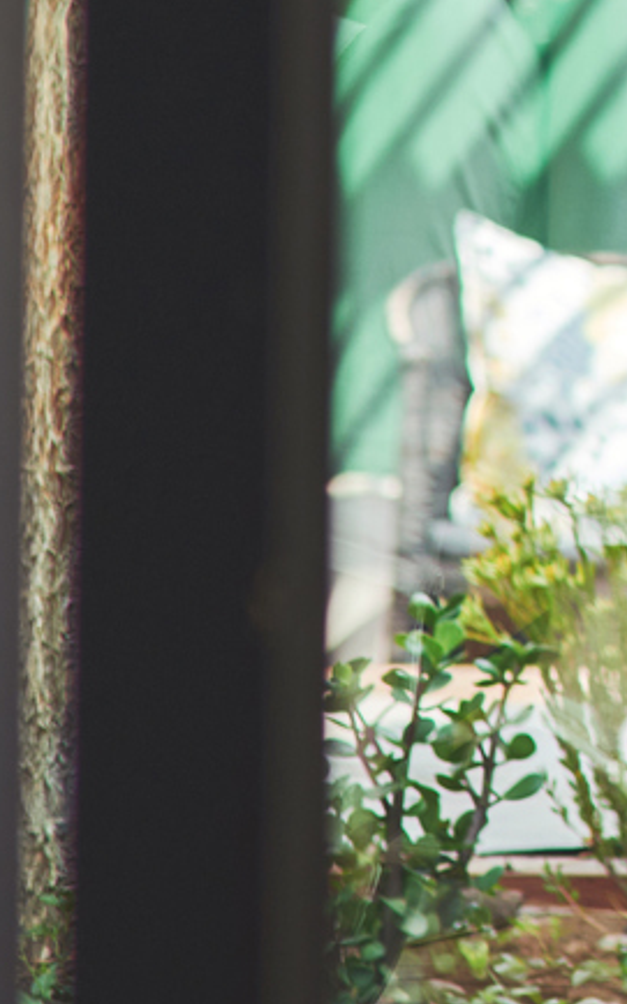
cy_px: -398
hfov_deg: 3.0
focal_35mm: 423
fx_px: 11573
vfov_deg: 4.9
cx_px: 1884
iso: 64
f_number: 4.5
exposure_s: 1/125
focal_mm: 85
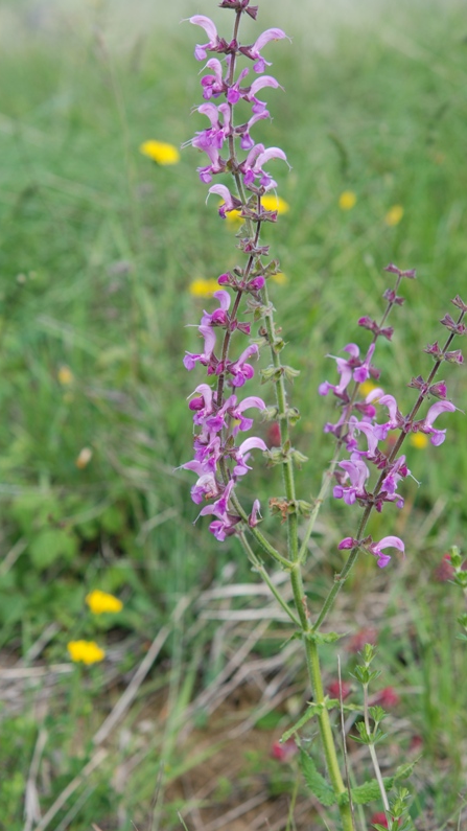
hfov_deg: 12.7
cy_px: 414
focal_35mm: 95
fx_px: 2092
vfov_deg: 22.5
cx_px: 225
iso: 100
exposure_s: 1/250
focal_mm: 60
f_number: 5
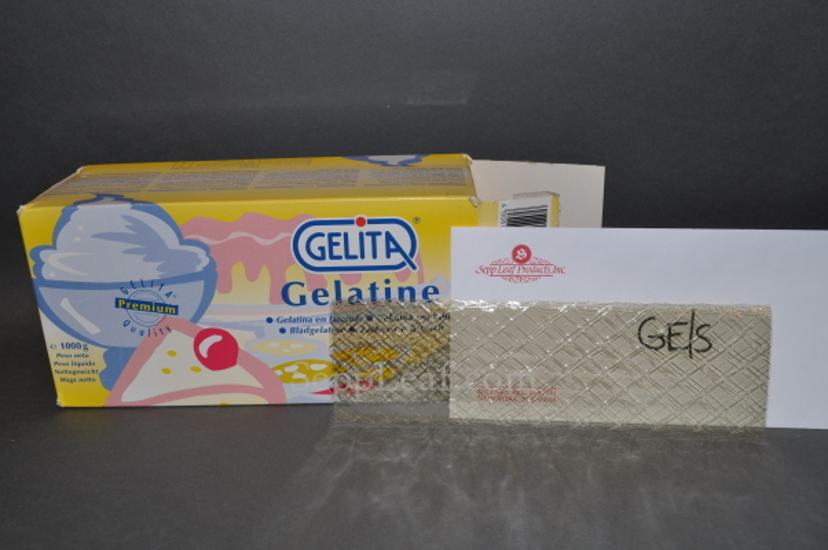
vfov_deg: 36.8
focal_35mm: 36
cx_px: 414
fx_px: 827
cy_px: 275
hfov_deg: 53.2
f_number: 9
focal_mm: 24
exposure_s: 1/160
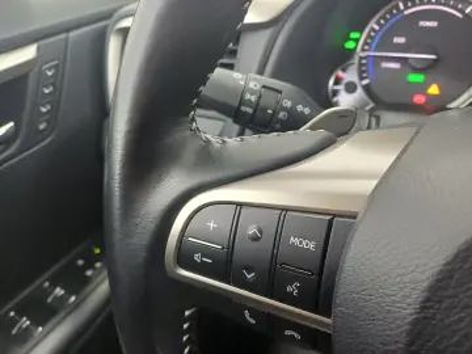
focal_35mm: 25
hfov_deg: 69.4
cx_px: 236
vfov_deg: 54.9
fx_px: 341
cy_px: 177
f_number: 1.8
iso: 250
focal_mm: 4.65
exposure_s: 1/50
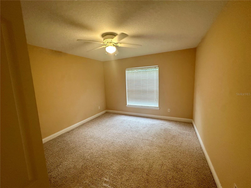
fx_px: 102
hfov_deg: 102.1
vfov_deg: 85.7
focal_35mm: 14
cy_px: 94
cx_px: 126
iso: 160
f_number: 2.2
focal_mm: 2.22
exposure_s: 1/60
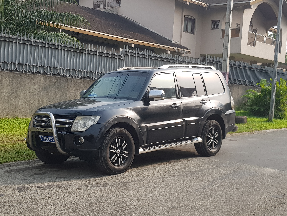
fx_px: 216
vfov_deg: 53.1
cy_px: 108
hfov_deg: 67.3
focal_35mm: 26
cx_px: 144
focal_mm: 4.2
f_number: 1.7
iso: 40
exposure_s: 1/848
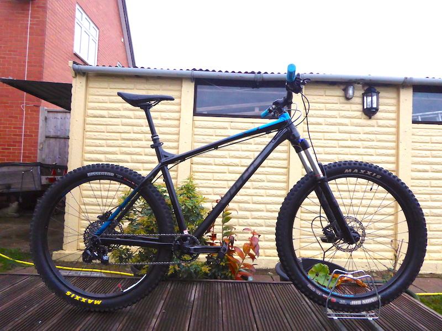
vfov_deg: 54.9
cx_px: 221
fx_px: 319
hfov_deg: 69.4
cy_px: 166
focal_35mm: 25
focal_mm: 4.3
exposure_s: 1/20
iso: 400
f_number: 3.3
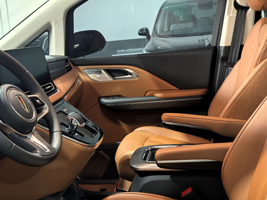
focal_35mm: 48
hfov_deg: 39.5
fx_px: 370
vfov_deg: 30.3
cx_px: 109
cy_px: 105
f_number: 1.4
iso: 320
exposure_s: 1/50
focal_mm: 6.98
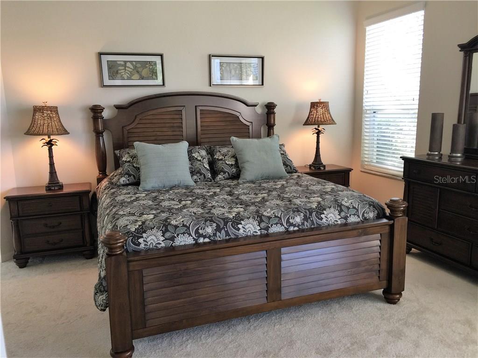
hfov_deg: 61.7
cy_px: 179
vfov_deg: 48.2
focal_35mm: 29
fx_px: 400
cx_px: 239
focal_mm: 4.15
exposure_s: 1/30
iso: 40
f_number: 2.2
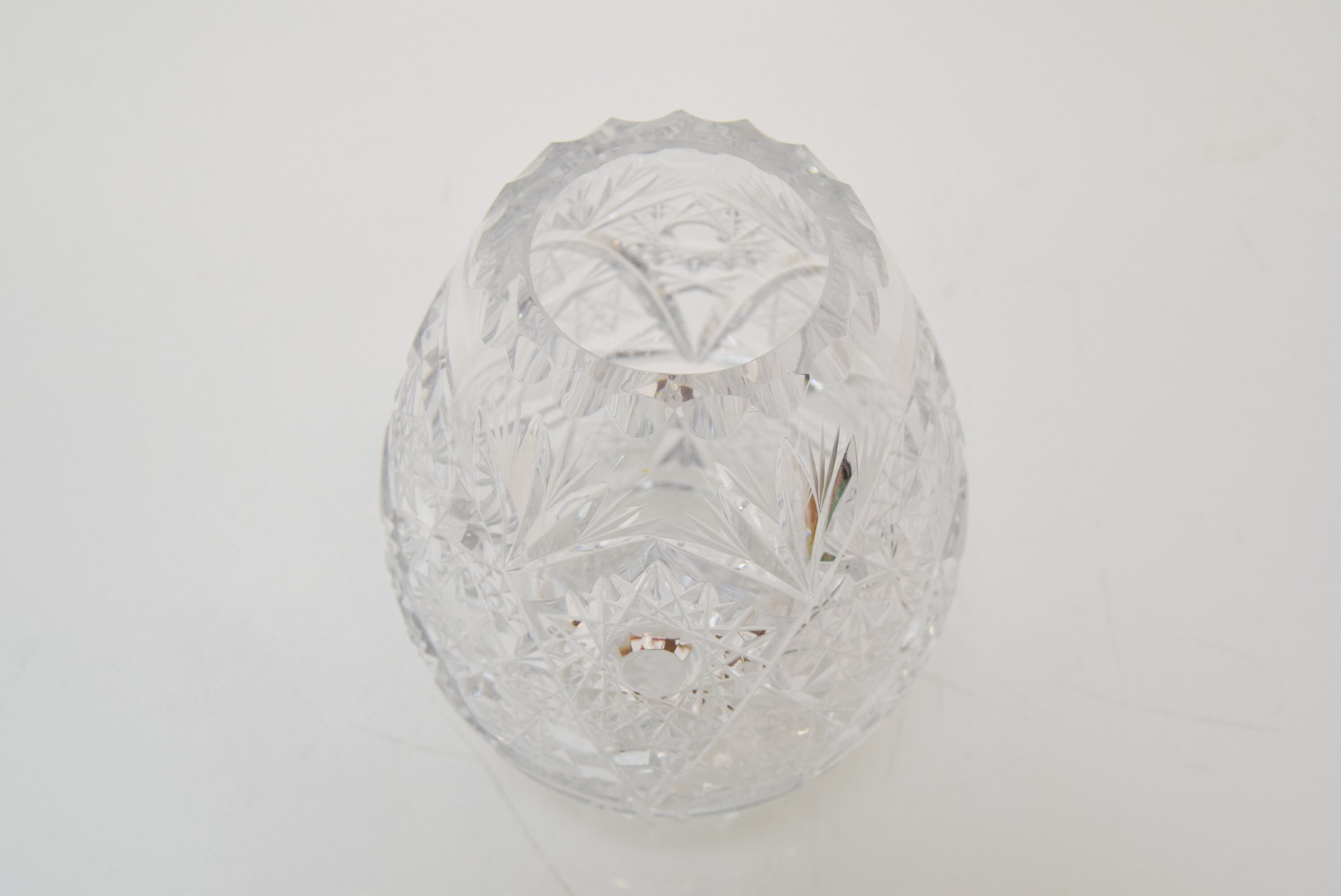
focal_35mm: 39
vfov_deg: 34.3
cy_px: 448
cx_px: 670
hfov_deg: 49.5
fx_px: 1454
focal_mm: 26
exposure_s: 1/200
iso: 1600
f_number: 7.1
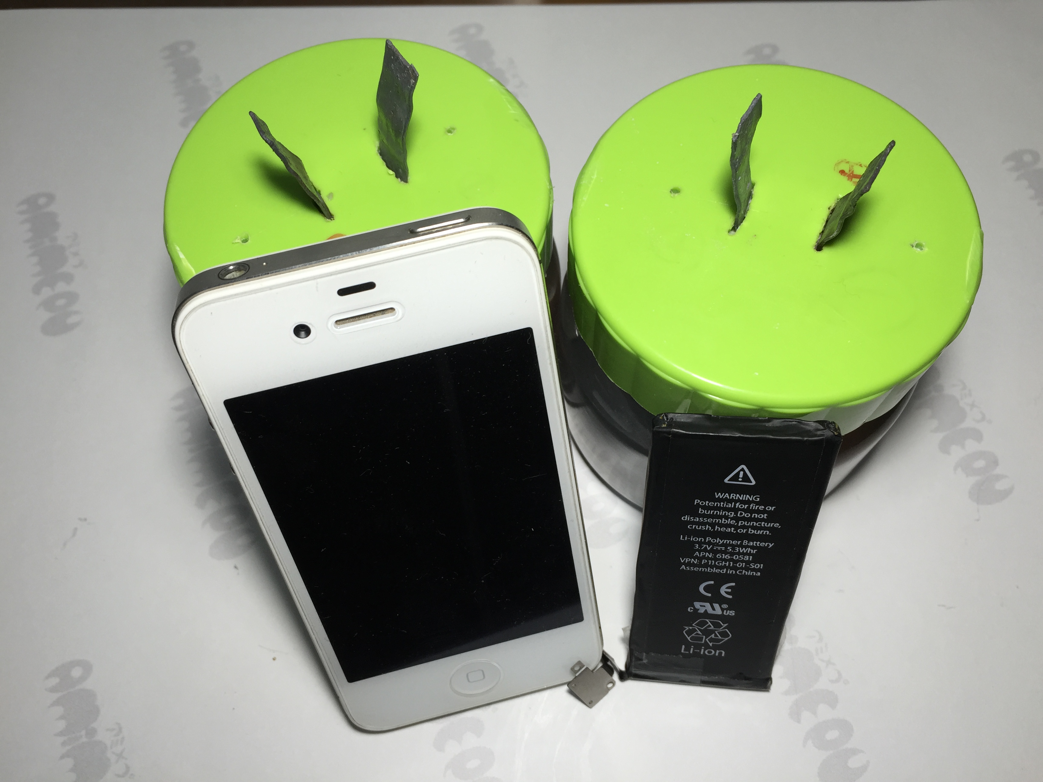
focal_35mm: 29
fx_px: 874
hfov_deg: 61.7
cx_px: 522
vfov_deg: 48.2
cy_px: 391
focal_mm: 4.15
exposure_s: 1/100
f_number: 2.2
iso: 32
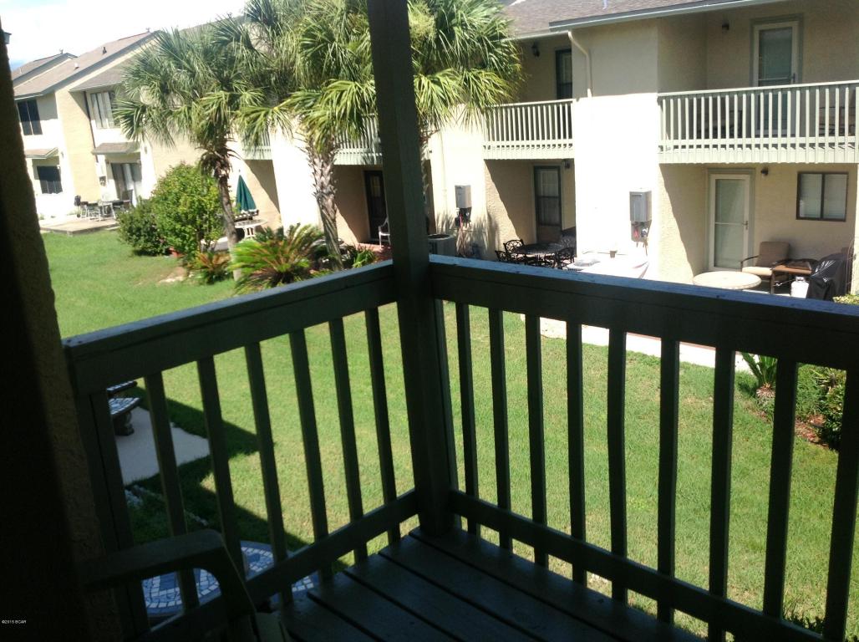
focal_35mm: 35
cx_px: 430
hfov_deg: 52.7
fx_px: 867
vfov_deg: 40.6
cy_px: 321
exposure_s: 1/1314
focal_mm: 4.28
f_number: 2.4
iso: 50
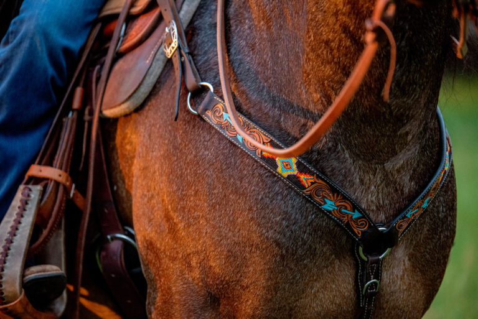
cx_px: 239
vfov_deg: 8.6
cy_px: 160
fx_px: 2126
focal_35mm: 160
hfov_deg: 12.8
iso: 2000
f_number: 2.8
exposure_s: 1/640
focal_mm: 160
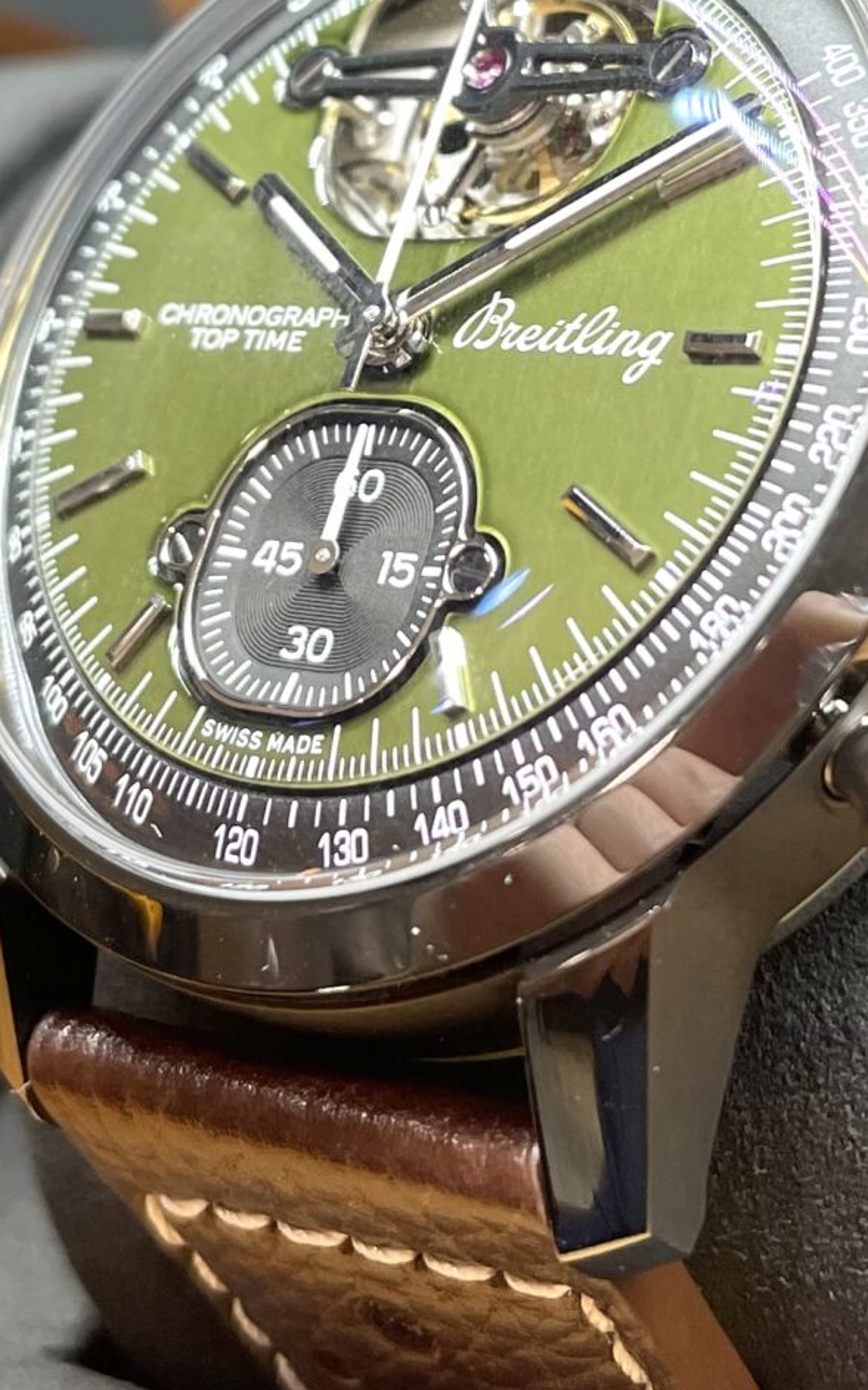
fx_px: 2839
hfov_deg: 17.4
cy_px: 182
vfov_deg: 26.7
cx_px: 450
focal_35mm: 75
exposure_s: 1/121
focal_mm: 4.2
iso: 100
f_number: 1.6
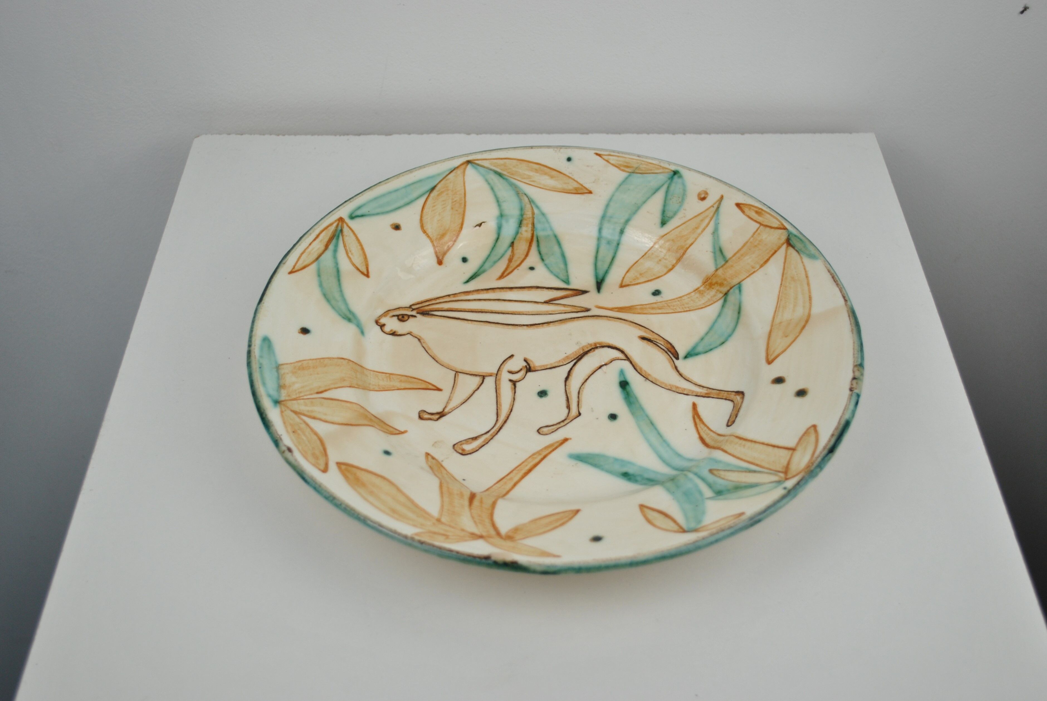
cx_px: 524
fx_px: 1223
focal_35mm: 42
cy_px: 350
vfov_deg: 32.0
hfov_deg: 46.3
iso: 200
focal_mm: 28
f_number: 4.5
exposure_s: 1/200
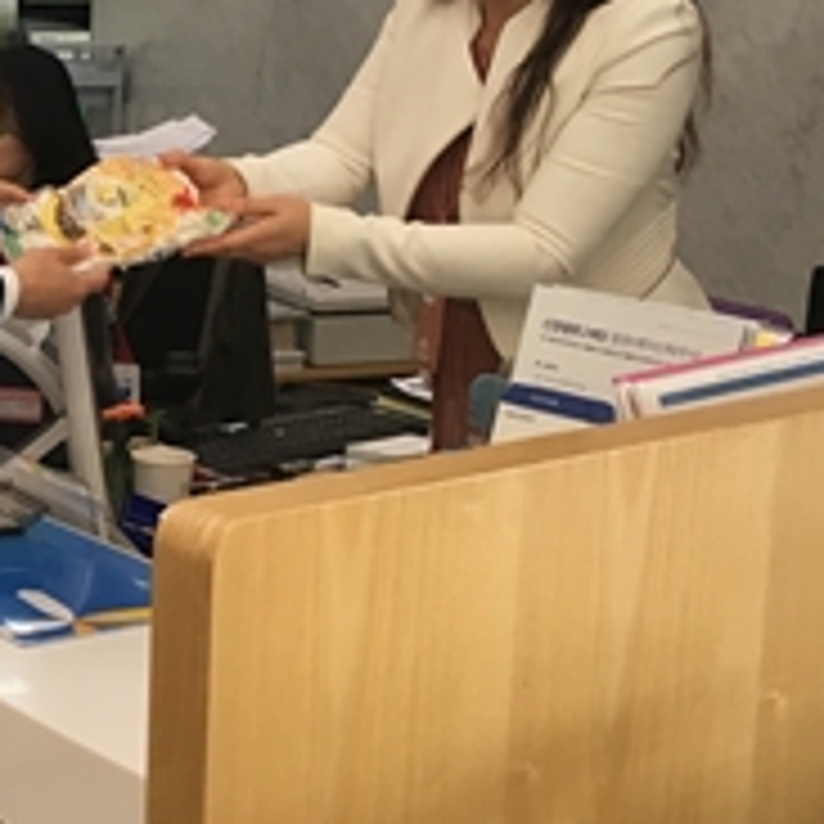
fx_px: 2262
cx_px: -230
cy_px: 297
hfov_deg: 19.2
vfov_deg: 20.6
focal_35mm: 84
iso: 32
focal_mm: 4.15
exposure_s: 1/30
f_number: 2.2
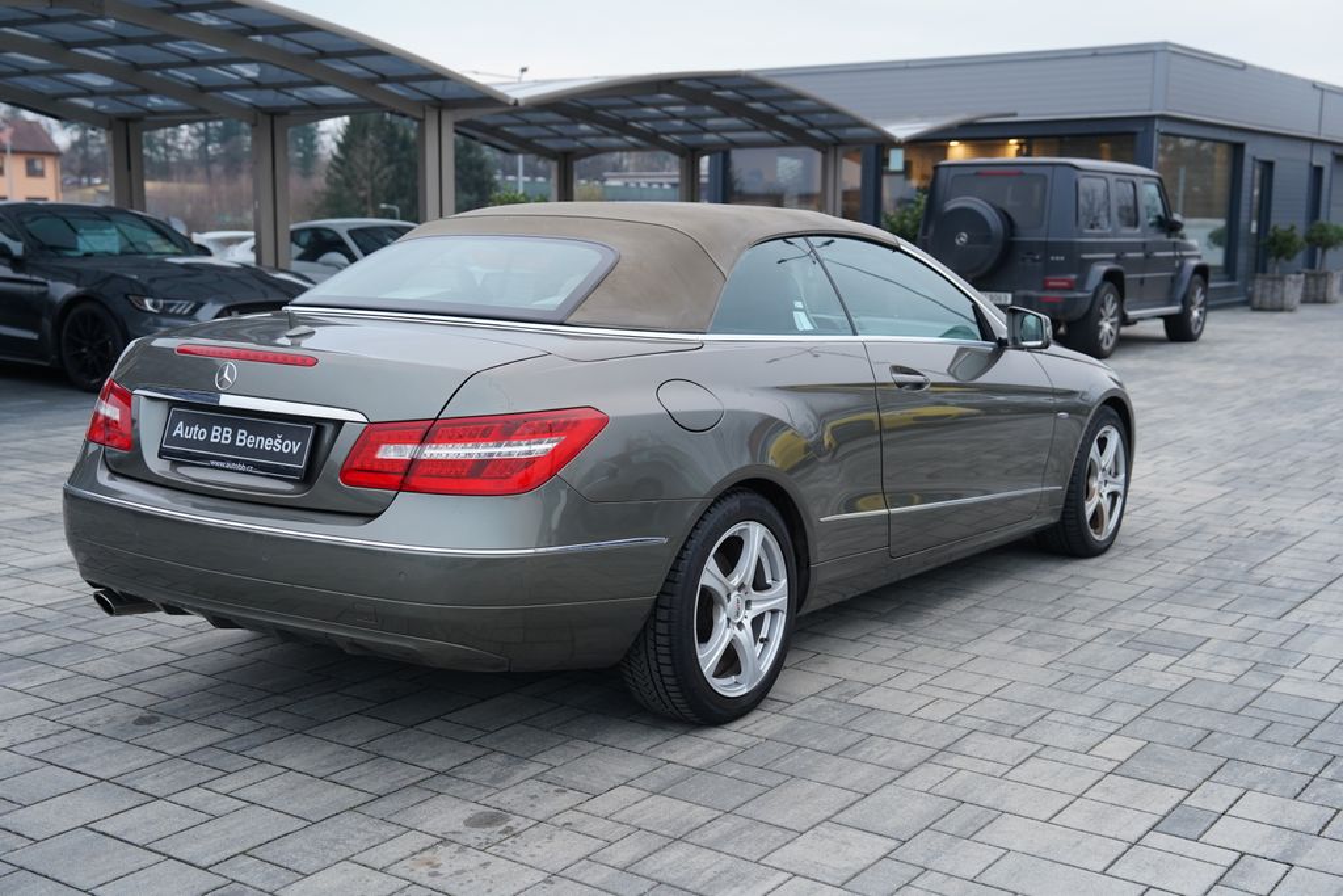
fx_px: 1604
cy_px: 448
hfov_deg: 45.4
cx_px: 672
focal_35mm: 43
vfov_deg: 31.2
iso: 1000
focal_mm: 43
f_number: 4
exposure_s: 1/160
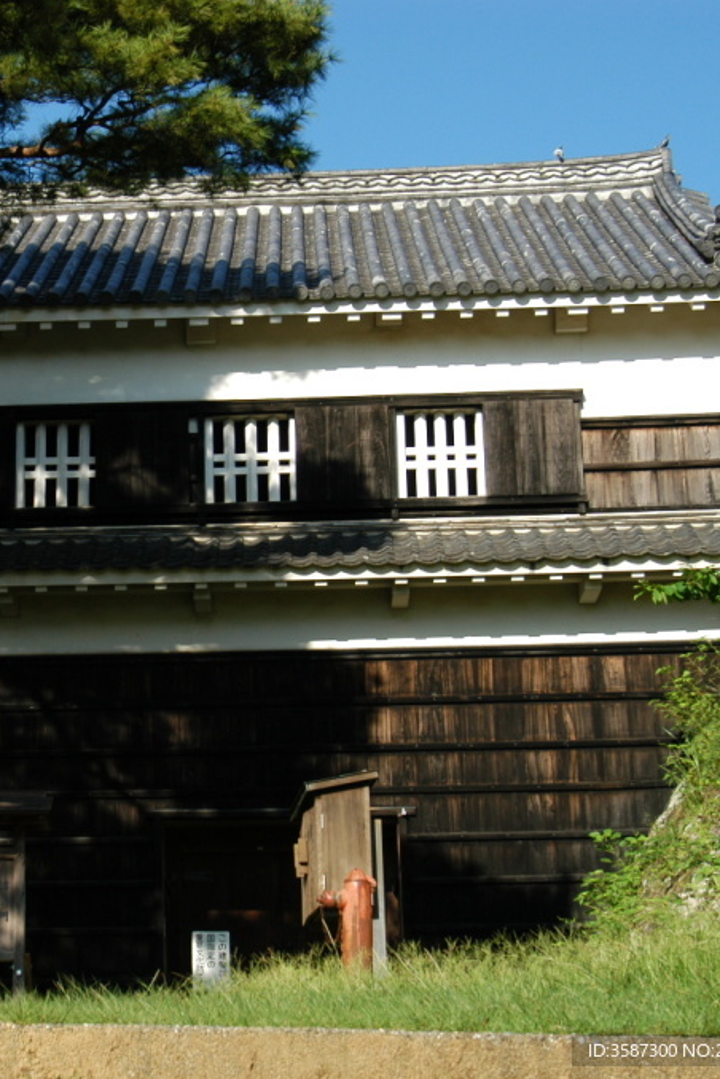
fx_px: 2310
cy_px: 540
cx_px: 124
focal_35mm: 77
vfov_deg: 26.3
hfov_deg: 17.5
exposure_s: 1/250
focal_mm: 34
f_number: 8
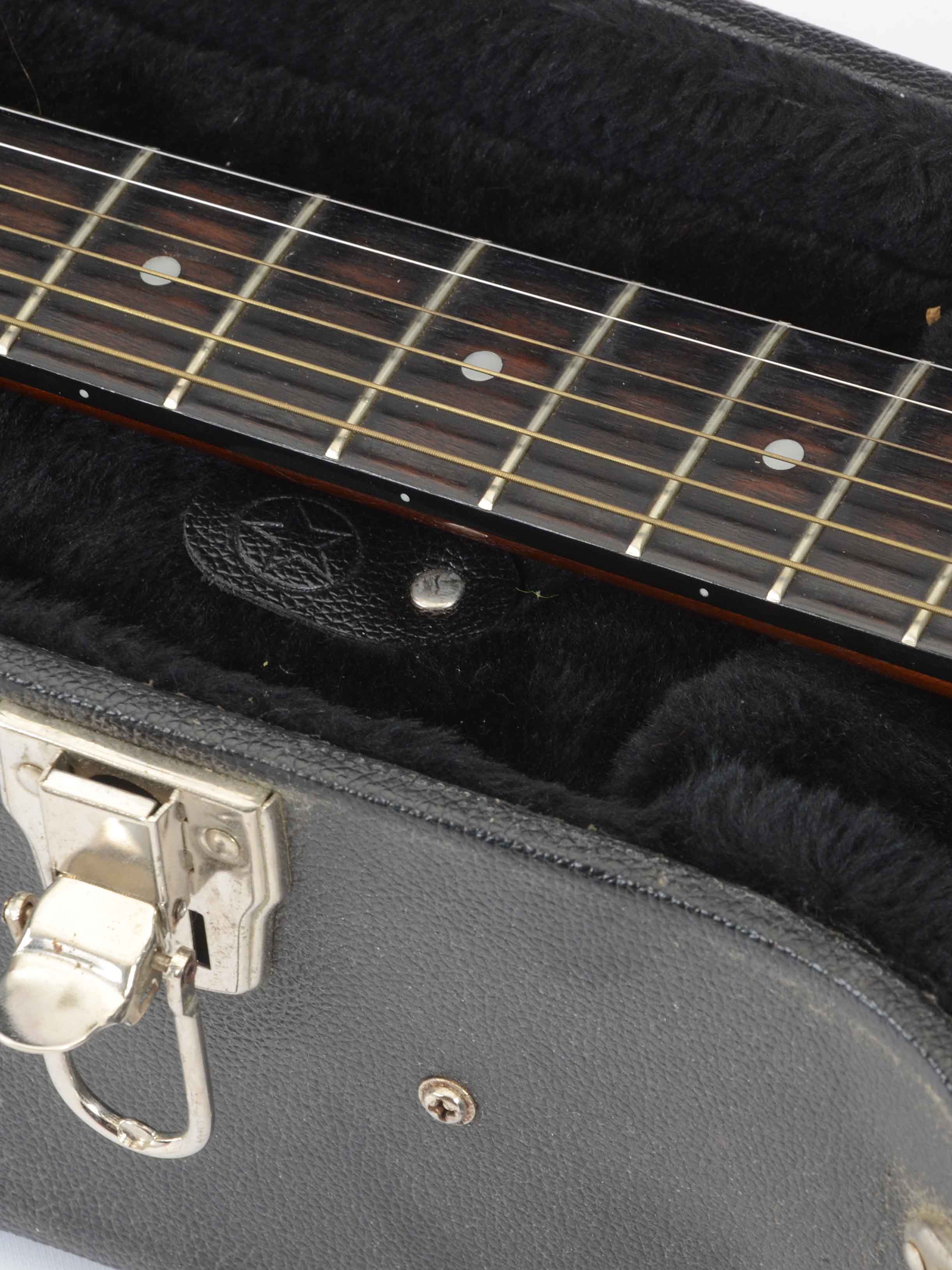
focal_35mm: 229
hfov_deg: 6.5
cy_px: 636
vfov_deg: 8.7
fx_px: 8387
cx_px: 730
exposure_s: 1/80
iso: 400
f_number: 10
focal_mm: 105
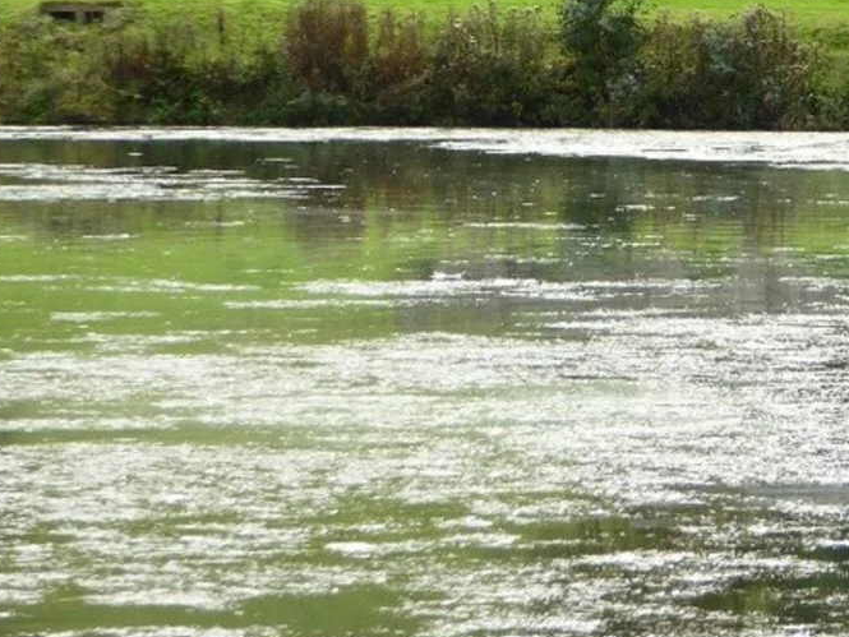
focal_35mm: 275
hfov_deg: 7.2
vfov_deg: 5.4
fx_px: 6746
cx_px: 675
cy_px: 38
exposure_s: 1/125
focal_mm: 20.6
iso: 100
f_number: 5.1
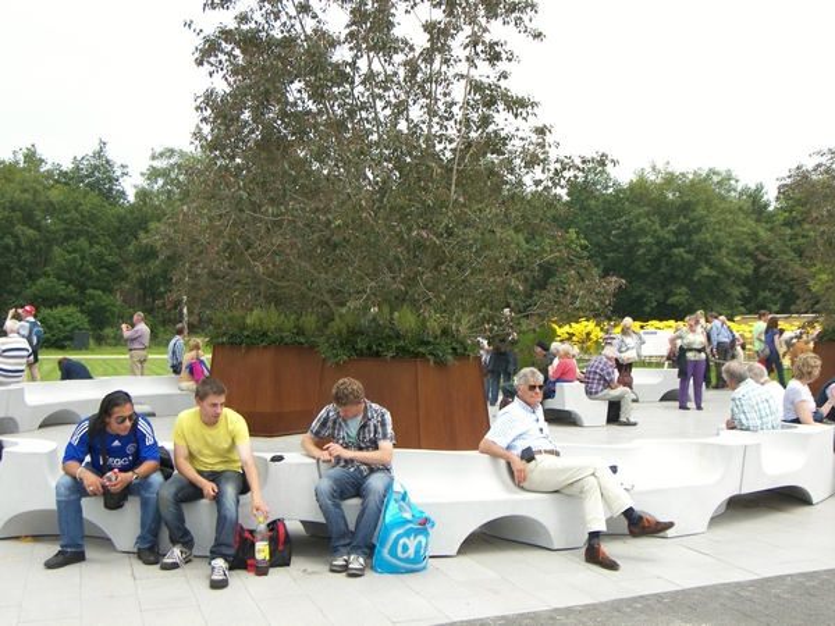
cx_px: 418
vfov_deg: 36.8
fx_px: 941
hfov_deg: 47.9
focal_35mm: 39
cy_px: 313
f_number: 3.2
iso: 100
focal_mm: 8.2
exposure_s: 1/800
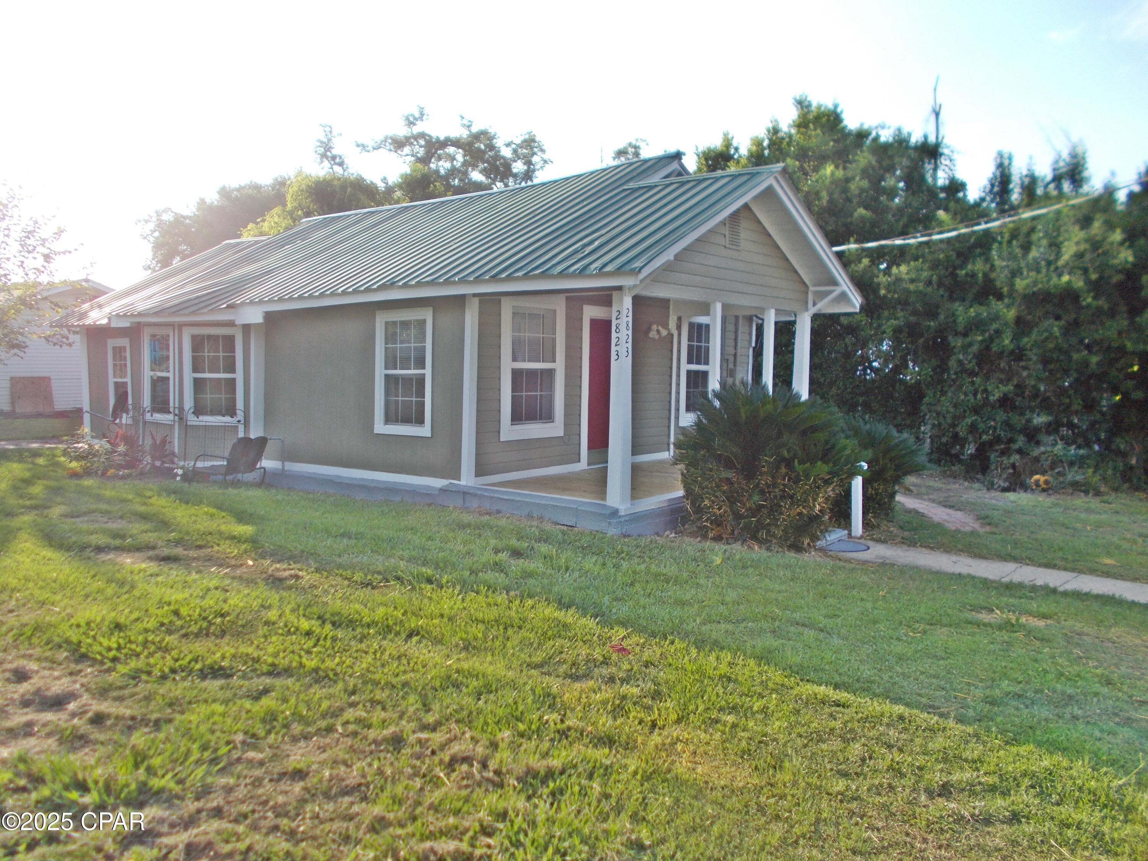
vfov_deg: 53.1
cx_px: 574
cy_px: 430
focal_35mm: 26
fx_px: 862
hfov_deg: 67.3
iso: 80
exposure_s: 1/400
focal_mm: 4.6
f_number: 3.2
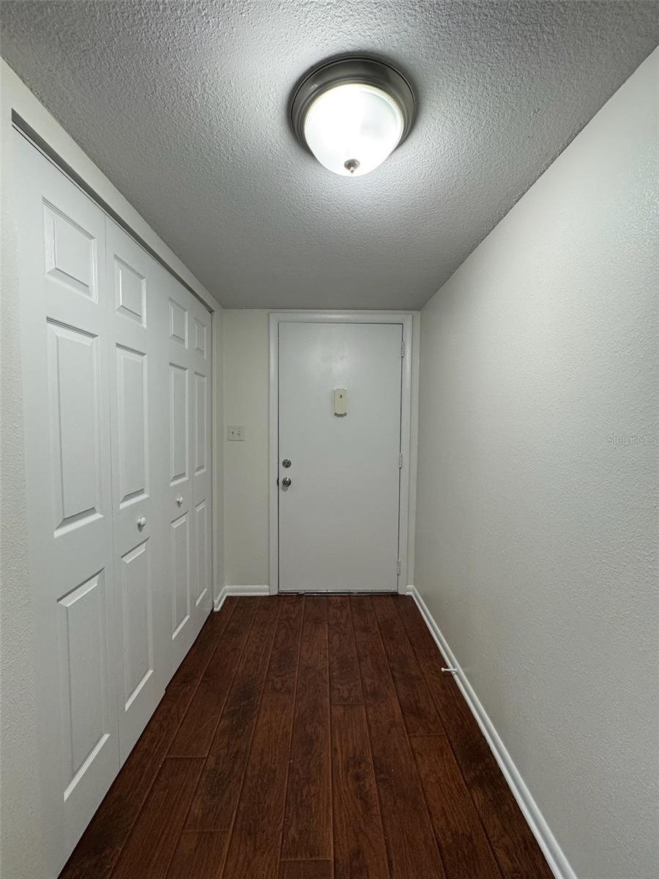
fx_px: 355
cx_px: 330
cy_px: 440
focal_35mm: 14
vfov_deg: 102.1
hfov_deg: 85.7
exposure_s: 1/120
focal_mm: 2.22
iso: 200
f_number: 2.2
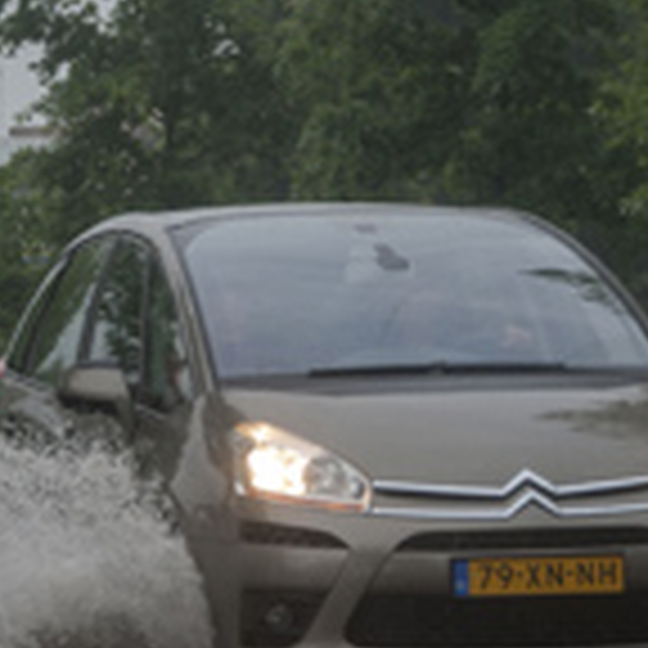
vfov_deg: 5.3
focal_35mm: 332
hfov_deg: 5.3
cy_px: 484
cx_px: 279
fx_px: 7042
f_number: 5.6
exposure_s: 1/125
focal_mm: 75
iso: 250
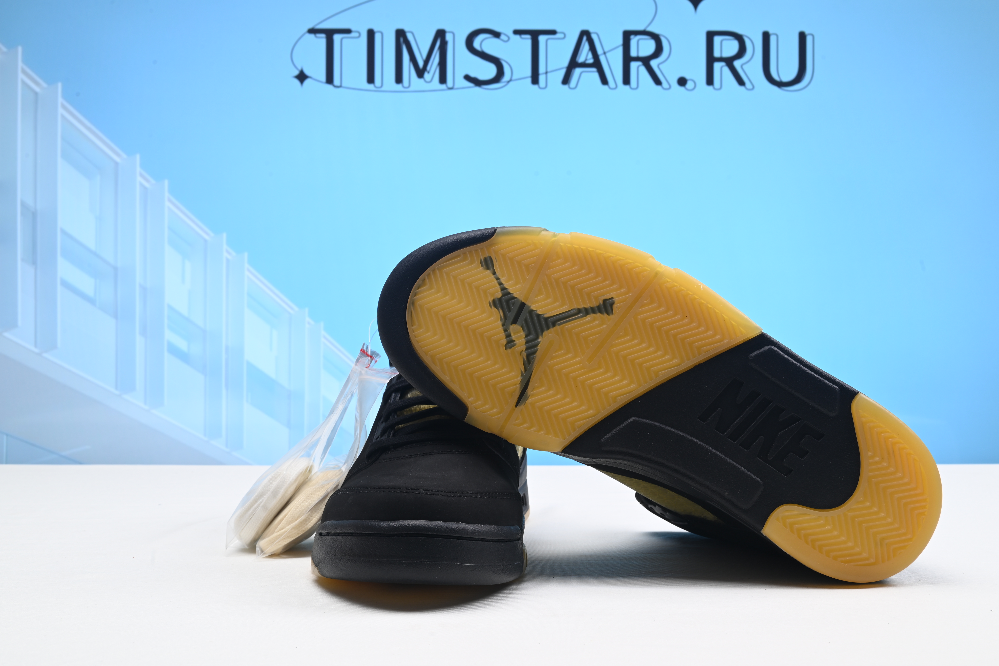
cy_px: 333
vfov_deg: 34.2
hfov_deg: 49.6
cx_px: 498
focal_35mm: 39
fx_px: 1082
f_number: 16
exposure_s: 1/2
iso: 100
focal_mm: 38
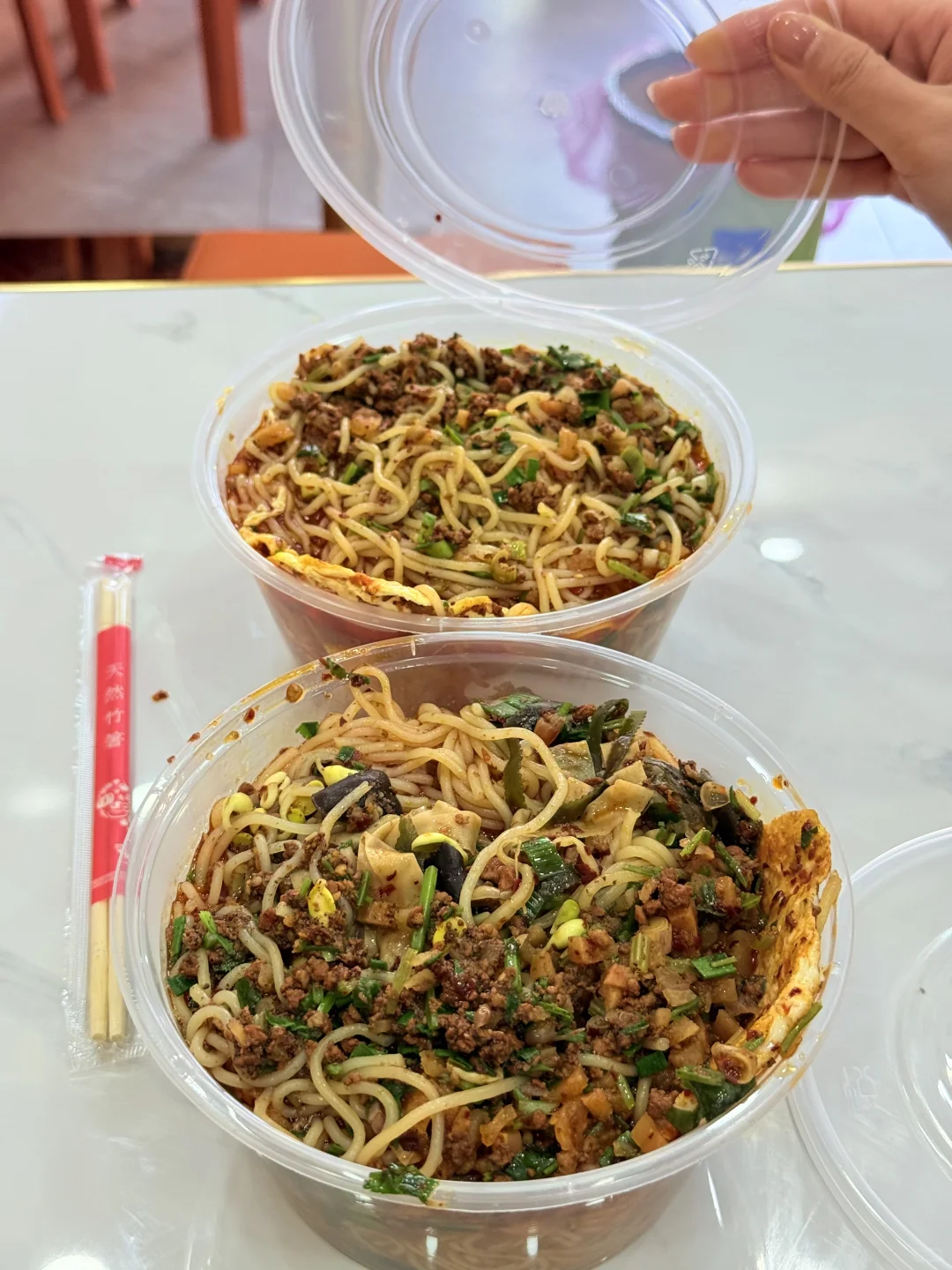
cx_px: 476
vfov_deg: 39.7
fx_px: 1760
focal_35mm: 48
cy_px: 635
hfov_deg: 30.3
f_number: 1.78
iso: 80
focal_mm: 6.76
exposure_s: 1/100
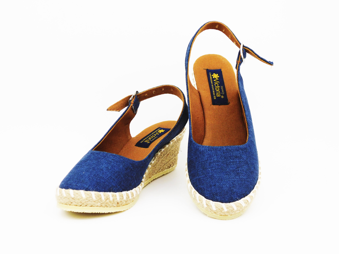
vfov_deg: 28.6
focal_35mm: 51
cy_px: 127
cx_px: 170
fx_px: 499
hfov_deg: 37.5
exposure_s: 1/320
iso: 125
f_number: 3.8
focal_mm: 9
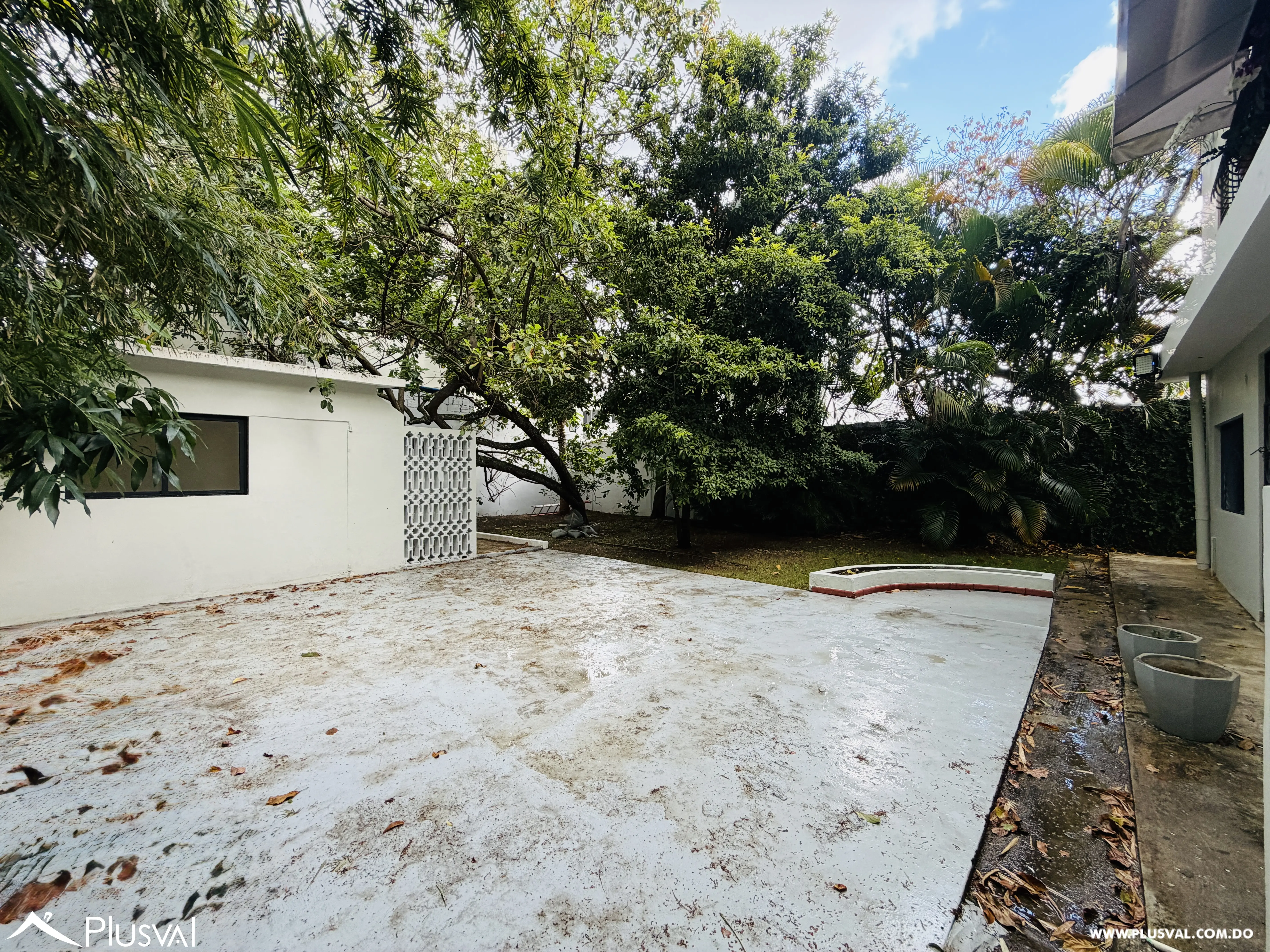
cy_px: 476
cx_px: 635
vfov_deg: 85.7
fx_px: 514
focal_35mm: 14
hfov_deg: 102.1
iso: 160
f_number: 2.2
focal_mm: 2.22
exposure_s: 1/121
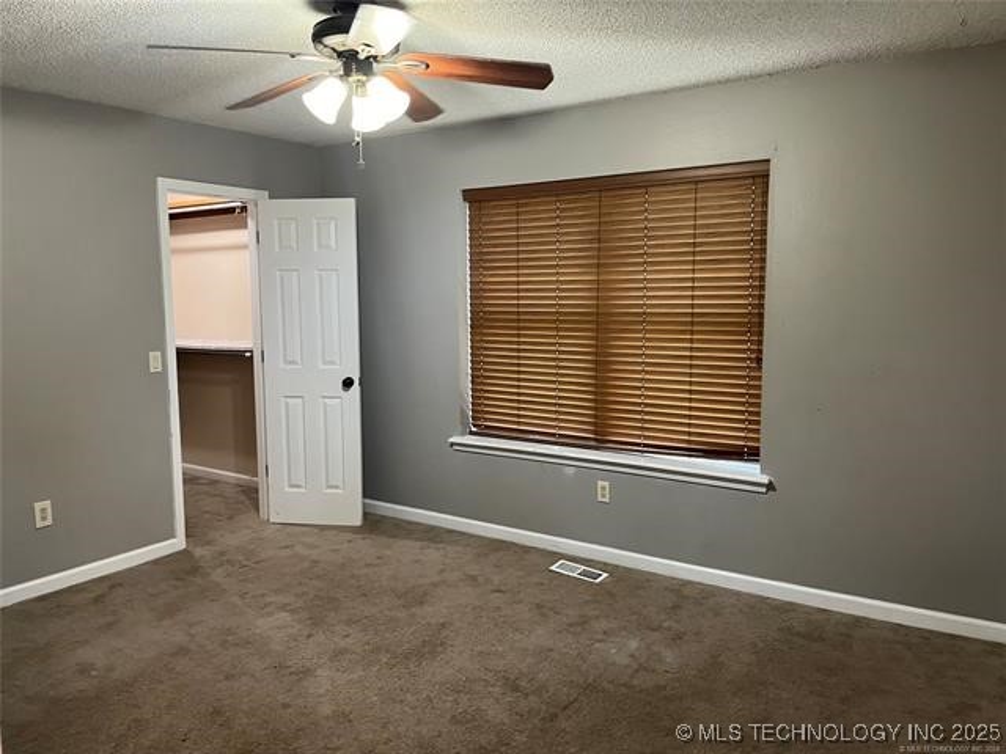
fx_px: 756
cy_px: 377
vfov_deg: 53.1
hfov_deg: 67.3
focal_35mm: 26
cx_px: 503
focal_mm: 5.1
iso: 400
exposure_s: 1/40
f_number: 1.6
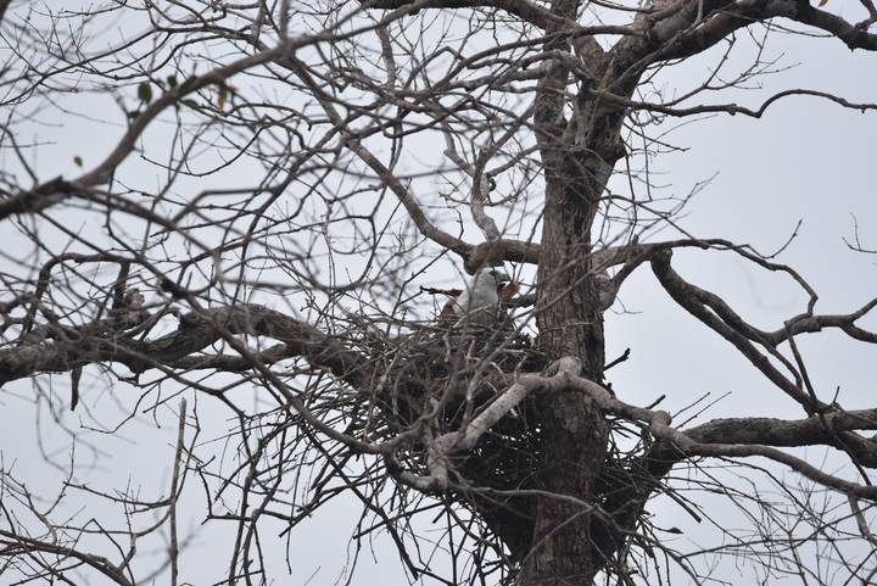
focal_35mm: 600
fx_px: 14625
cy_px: 293
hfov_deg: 3.4
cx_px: 438
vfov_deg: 2.3
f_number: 7.1
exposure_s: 1/800
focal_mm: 600
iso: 200
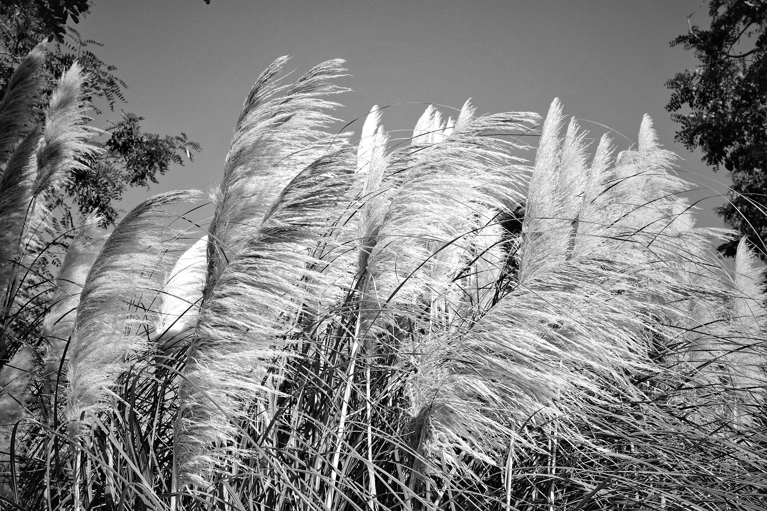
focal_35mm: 40
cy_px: 256
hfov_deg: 48.5
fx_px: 852
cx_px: 384
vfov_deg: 33.4
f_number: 5.6
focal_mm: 26
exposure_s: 1/833
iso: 200
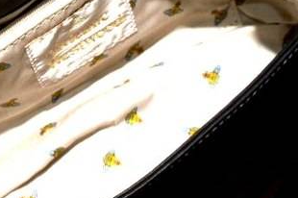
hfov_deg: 16.0
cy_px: -3
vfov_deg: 10.7
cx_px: 34
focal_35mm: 127
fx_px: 1050
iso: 250
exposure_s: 1/80
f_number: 5
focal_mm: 11.2
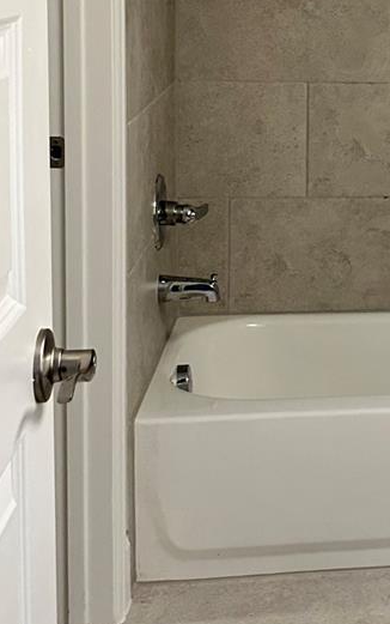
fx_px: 1274
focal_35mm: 75
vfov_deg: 26.7
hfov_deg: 16.2
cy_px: 86
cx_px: 553
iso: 160
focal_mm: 6.86
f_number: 1.78
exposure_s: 1/120
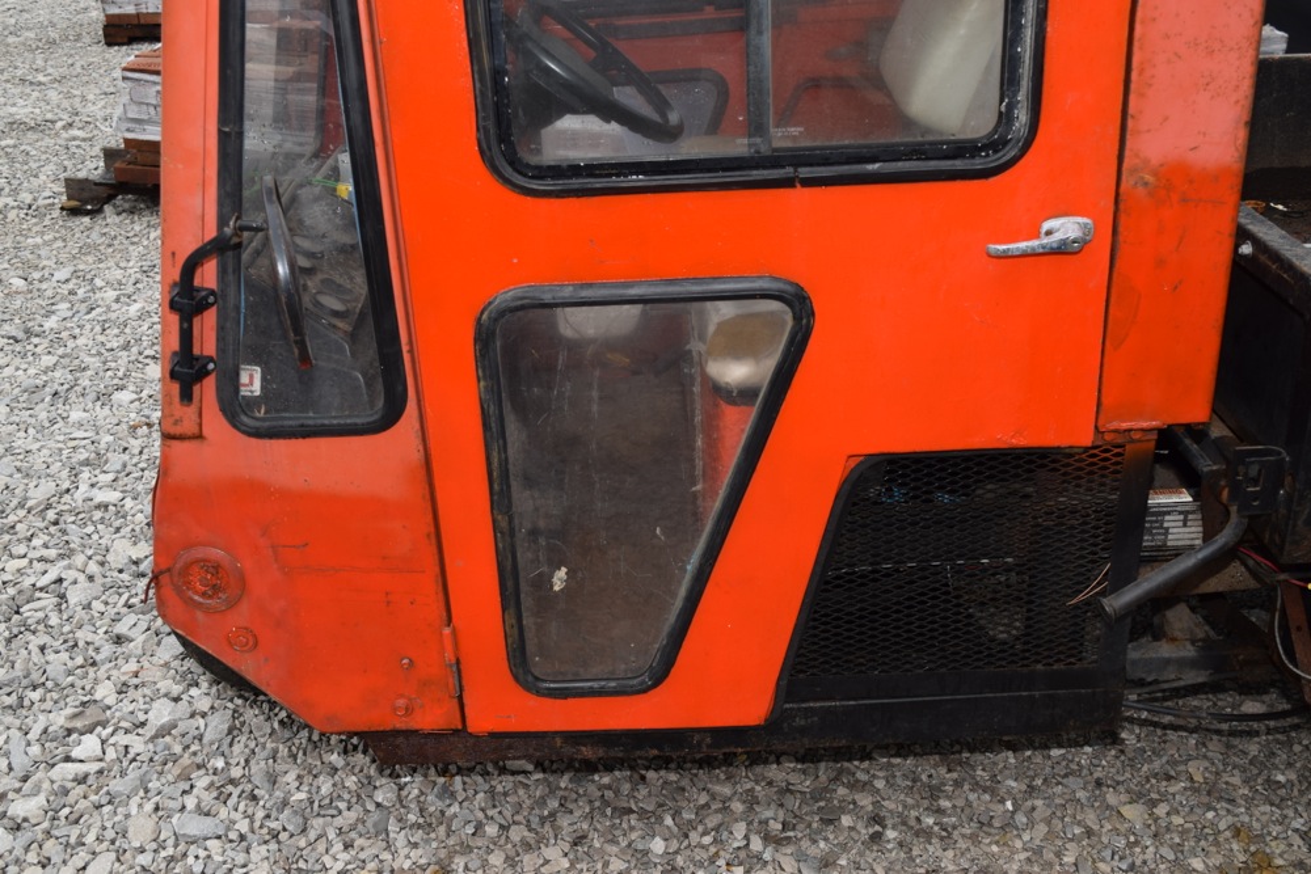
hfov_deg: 49.5
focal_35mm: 39
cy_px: 437
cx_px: 656
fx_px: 1420
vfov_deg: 34.2
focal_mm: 26
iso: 100
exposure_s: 1/125
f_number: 5.6
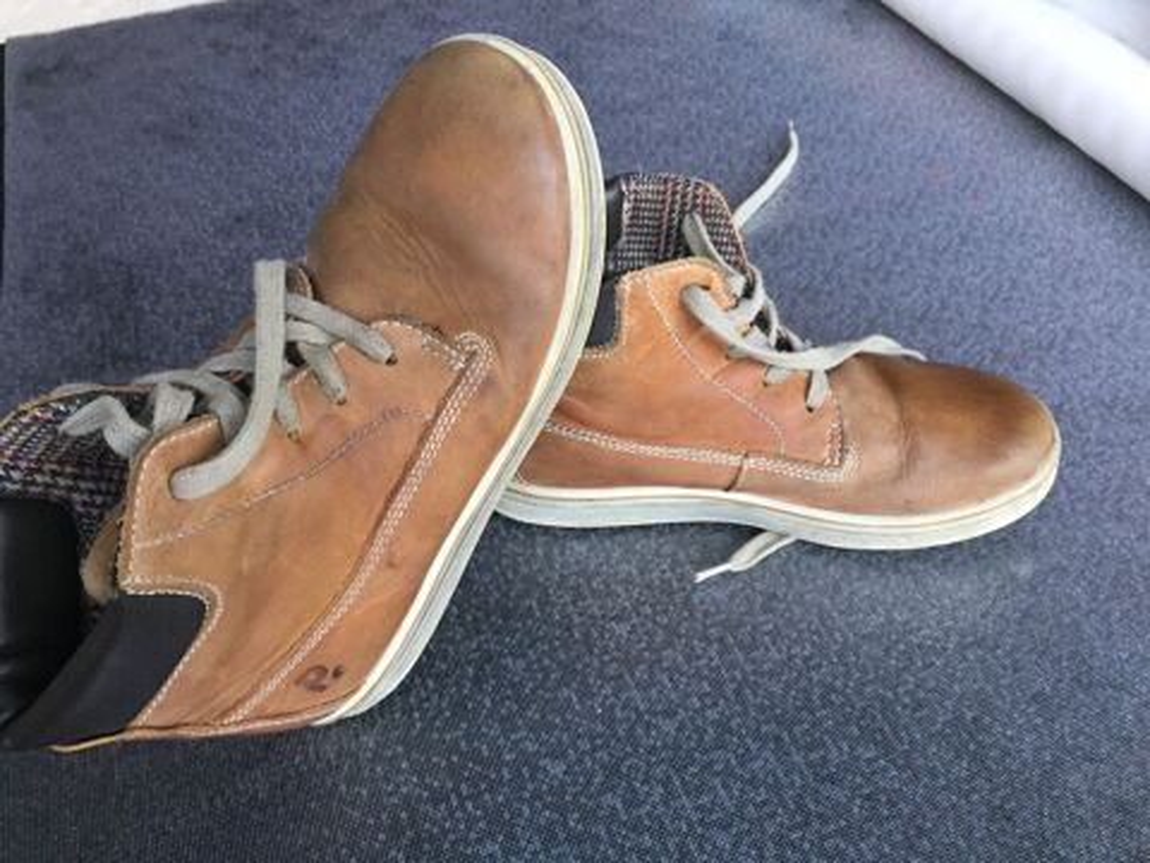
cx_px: 575
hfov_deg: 61.7
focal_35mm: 29
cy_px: 432
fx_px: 963
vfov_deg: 48.2
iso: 200
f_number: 2.2
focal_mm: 4.15
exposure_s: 1/33
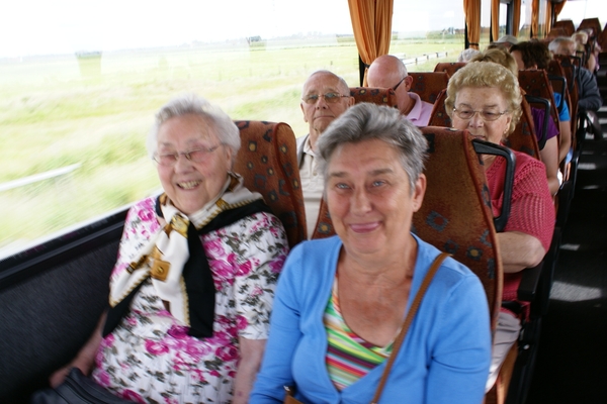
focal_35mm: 27
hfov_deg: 67.4
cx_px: 304
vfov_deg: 47.9
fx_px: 455
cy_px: 202
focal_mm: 18
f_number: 6.3
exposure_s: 1/60
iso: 100
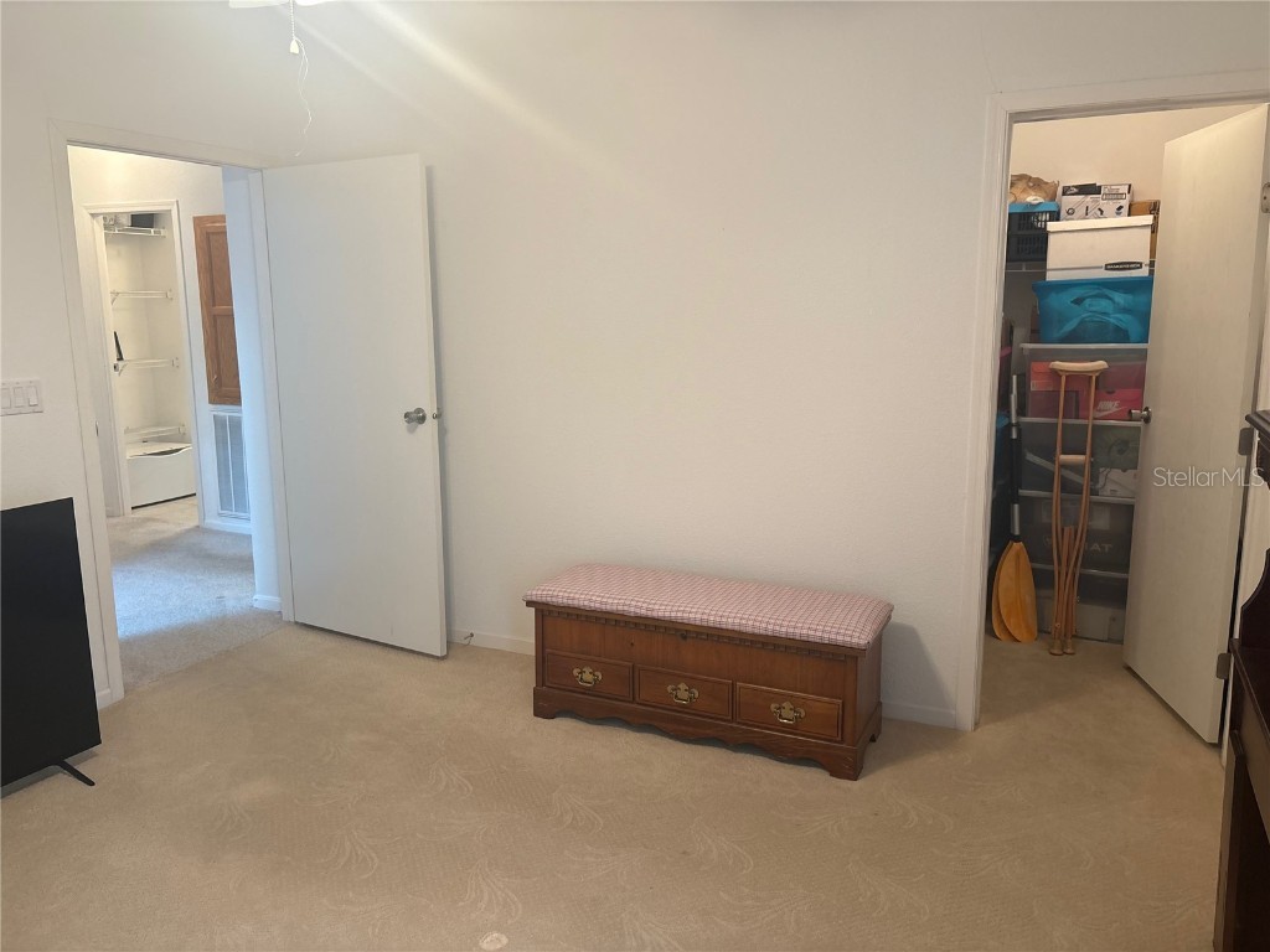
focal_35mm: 26
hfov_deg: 67.3
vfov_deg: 53.1
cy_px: 476
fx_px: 954
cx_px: 635
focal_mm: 5.96
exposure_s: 1/60
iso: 160
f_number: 1.6
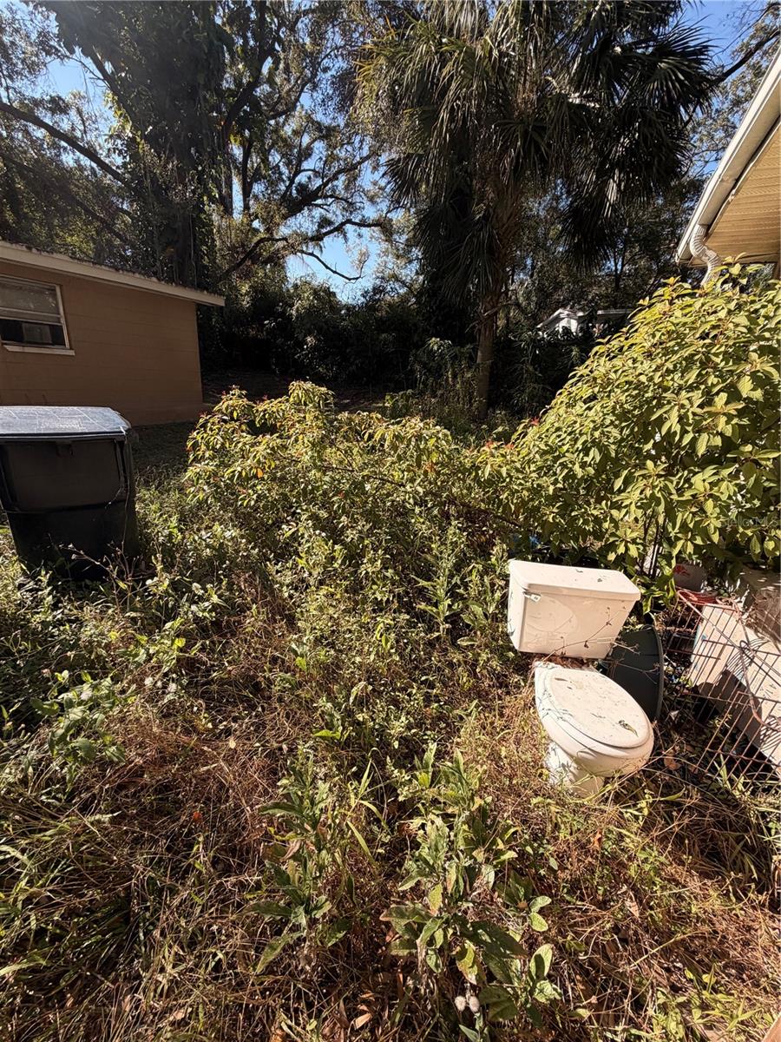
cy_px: 521
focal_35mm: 14
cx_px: 390
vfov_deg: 102.1
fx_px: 421
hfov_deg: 85.7
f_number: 2.2
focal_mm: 2.22
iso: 40
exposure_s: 1/770
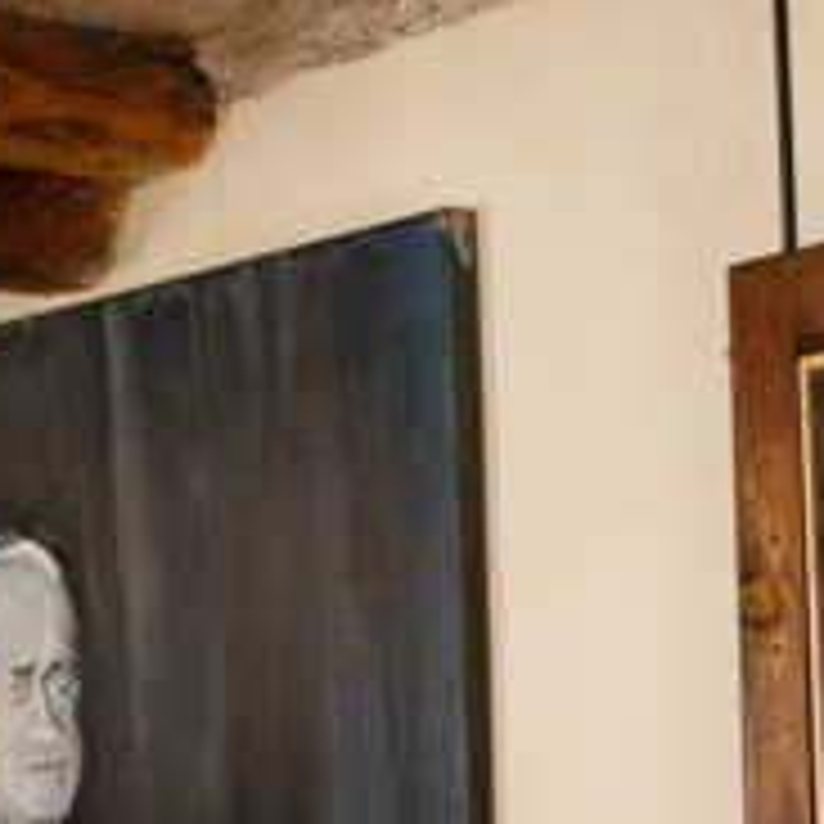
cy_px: 885
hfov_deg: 16.3
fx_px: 2882
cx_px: 369
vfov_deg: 15.9
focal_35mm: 107
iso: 200
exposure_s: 1/160
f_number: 5
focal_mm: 24
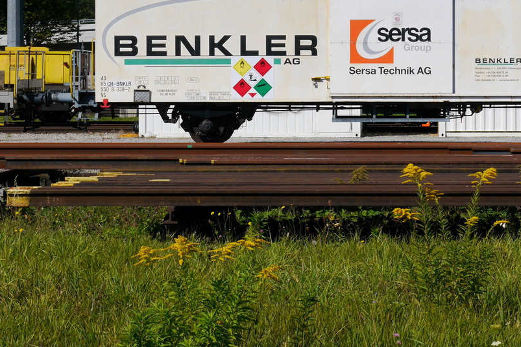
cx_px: 382
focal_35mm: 115
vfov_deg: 11.9
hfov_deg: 17.7
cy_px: 67
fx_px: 1664
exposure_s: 1/500
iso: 160
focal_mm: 37
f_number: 10
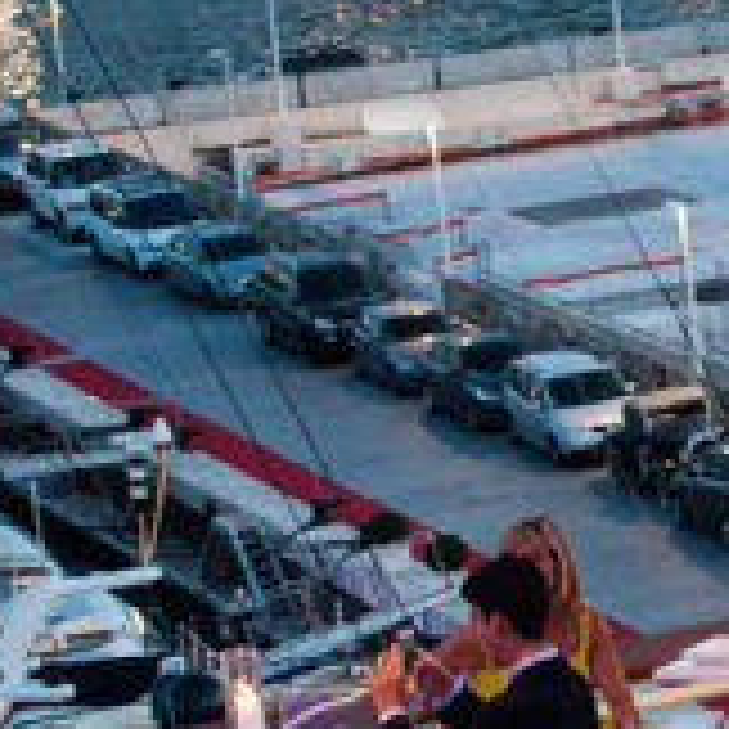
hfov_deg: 5.7
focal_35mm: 294
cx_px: 1778
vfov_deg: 6.0
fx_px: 7005
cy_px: 216
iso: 4000
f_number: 2.8
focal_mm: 70
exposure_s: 1/125
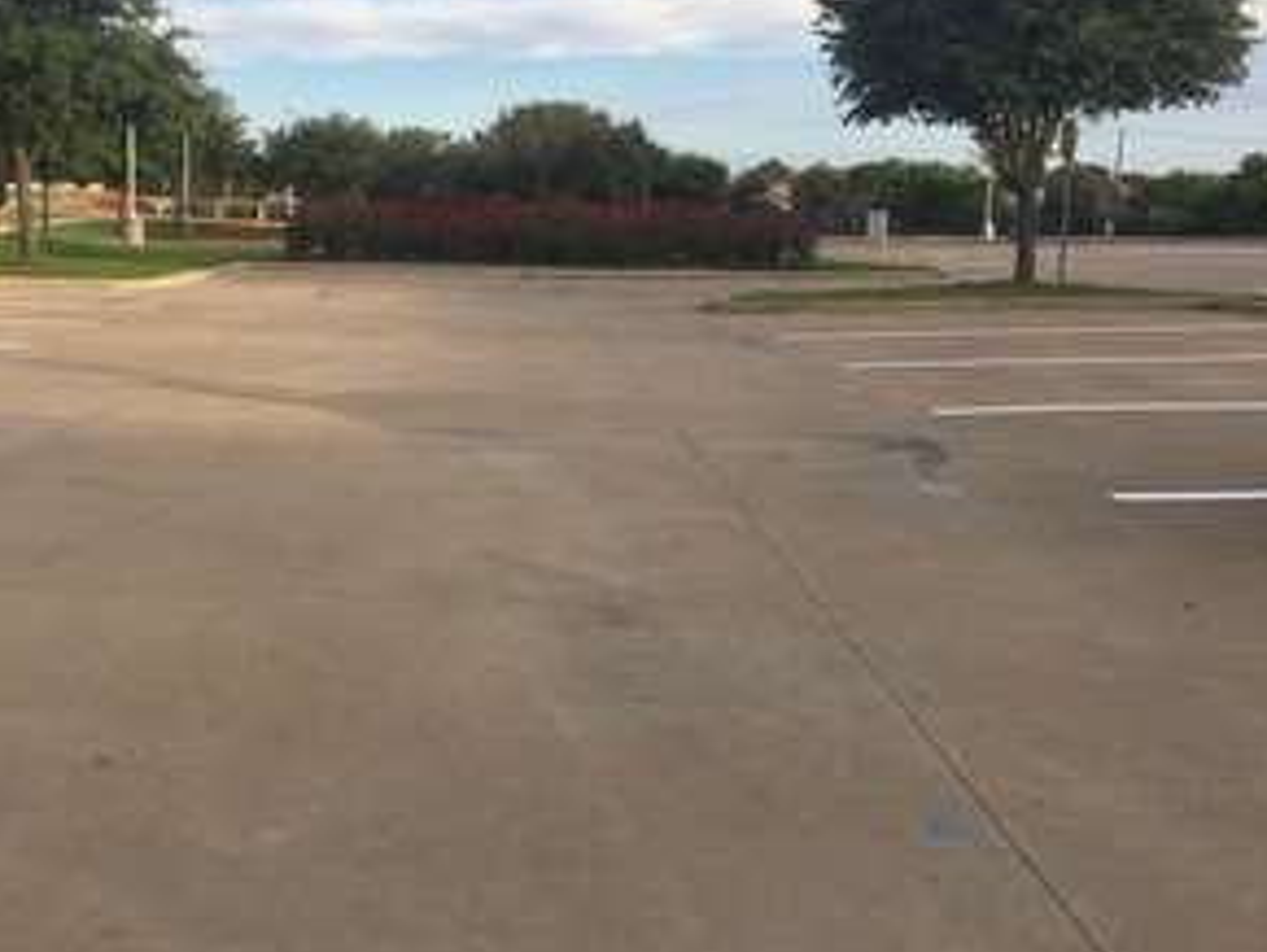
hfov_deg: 46.0
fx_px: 1465
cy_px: 384
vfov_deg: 35.9
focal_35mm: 40
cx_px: 415
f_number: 2.2
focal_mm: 4.15
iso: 25
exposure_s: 1/668
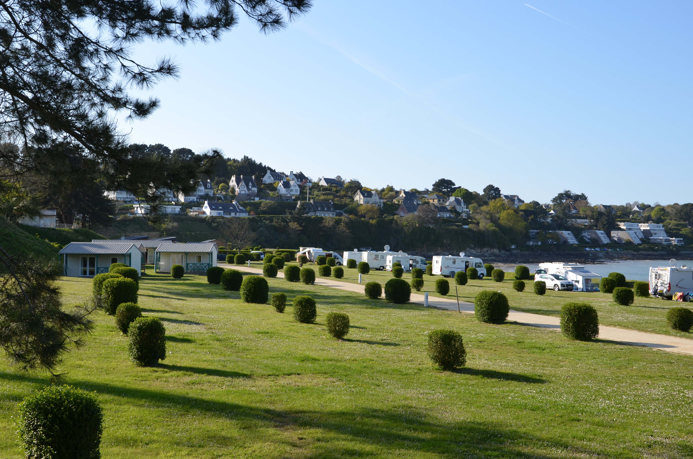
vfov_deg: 29.7
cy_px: 230
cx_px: 346
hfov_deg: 43.7
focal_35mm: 45
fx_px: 864
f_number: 9
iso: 200
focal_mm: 30
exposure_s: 1/320
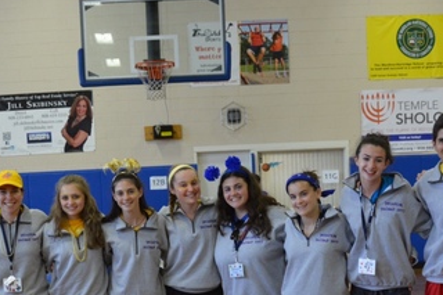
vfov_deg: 16.4
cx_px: 165
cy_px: 306
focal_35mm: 81
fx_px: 996
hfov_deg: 25.0
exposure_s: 1/320
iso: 1600
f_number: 2.8
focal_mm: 24
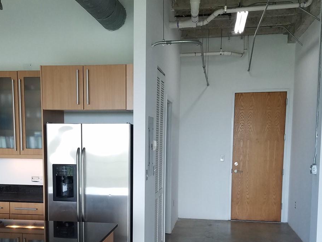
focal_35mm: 46
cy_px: 195
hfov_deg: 41.0
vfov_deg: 30.7
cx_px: 124
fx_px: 428
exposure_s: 1/120
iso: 100
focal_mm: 4.2
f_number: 1.7
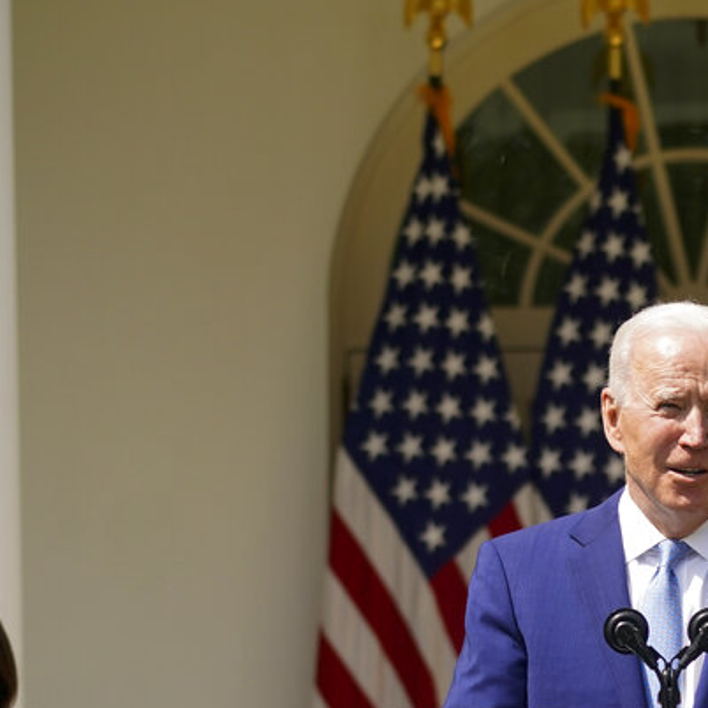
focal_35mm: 303
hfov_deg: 5.8
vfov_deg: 5.8
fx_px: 7011
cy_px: 557
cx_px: 791
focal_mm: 140
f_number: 5.6
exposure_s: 1/2000
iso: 640
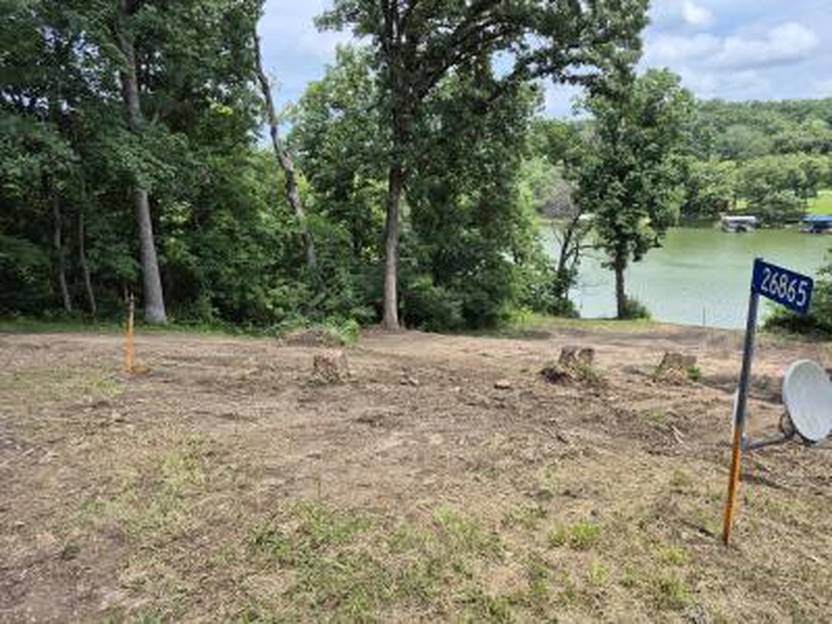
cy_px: 312
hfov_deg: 73.9
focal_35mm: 23
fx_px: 553
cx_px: 416
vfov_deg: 58.9
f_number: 1.8
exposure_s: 1/1068
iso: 25
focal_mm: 5.4
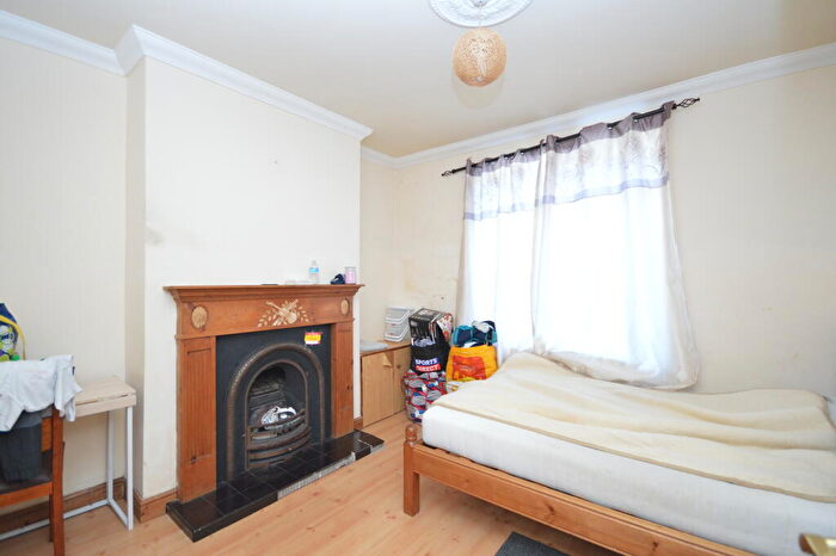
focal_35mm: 15
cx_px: 418
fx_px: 348
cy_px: 278
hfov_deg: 100.4
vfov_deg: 77.3
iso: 1400
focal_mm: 10
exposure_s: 1/60
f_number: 4
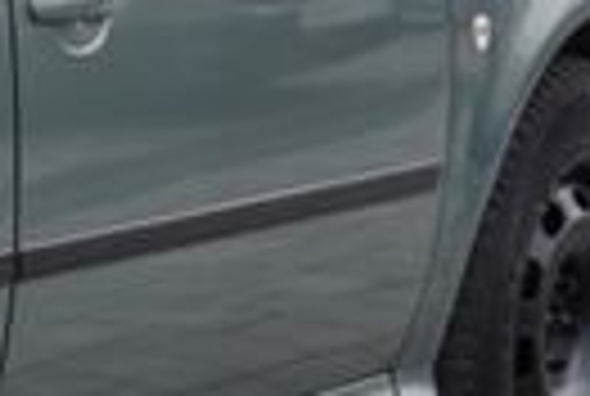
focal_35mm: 304
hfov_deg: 6.3
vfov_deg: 4.5
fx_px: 4994
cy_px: 61
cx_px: -1076
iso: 100
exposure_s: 1/100
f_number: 4.5
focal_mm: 39
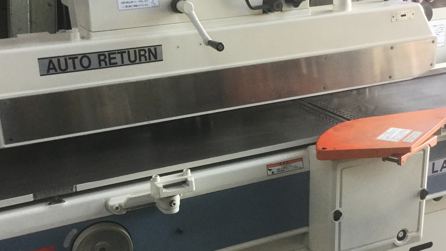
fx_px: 603
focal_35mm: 51
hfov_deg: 40.6
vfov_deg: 23.5
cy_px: 149
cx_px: 225
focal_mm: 3.3
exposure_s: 1/30
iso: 40
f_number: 2.4
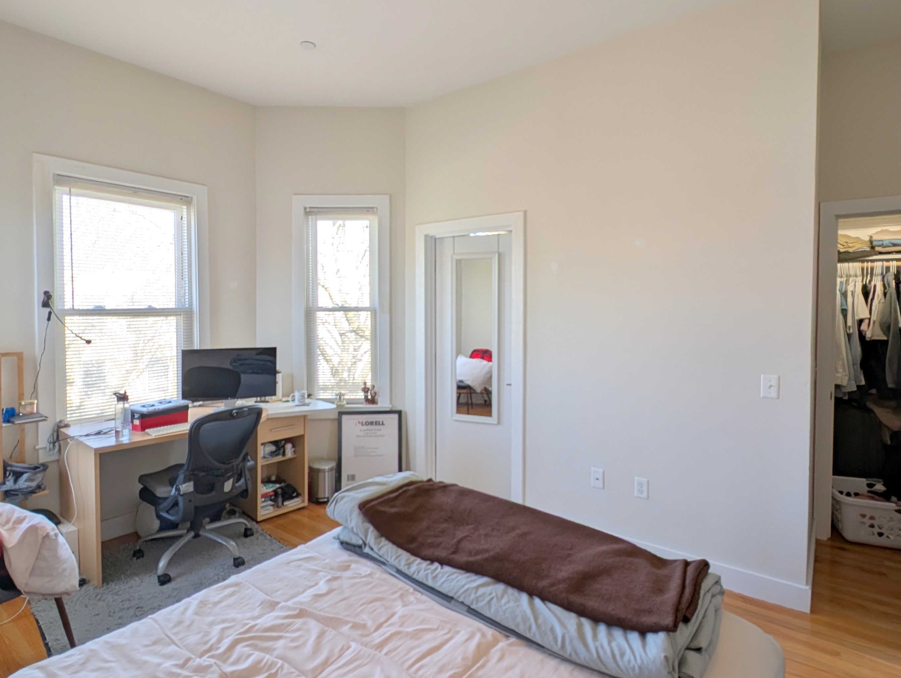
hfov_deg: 87.6
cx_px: 435
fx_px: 469
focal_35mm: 18
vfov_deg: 71.7
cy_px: 319
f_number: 1.95
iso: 41
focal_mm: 2.23
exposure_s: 1/91.8
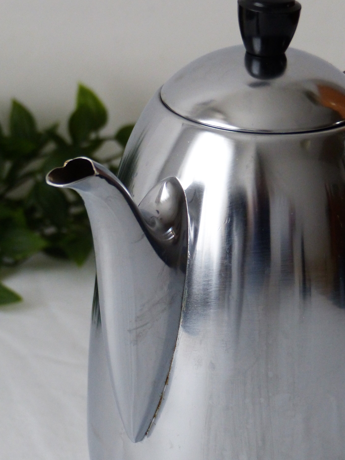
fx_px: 2352
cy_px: 246
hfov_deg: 8.4
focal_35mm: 177
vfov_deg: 11.2
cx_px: 171
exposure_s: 1/50
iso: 400
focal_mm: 27
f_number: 2.8
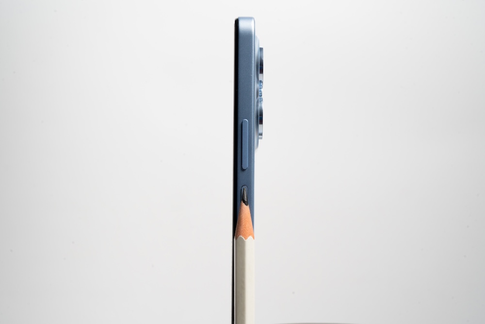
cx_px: 242
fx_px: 943
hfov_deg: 28.8
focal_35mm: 70
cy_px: 162
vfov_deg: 19.5
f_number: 16
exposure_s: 1/250
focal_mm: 70
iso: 2500
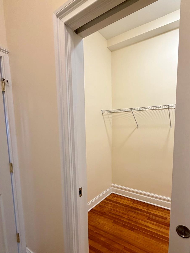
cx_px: 121
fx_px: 132
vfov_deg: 87.0
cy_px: 147
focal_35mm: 18
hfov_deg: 70.2
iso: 160
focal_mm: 2.22
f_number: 2.2
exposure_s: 1/60
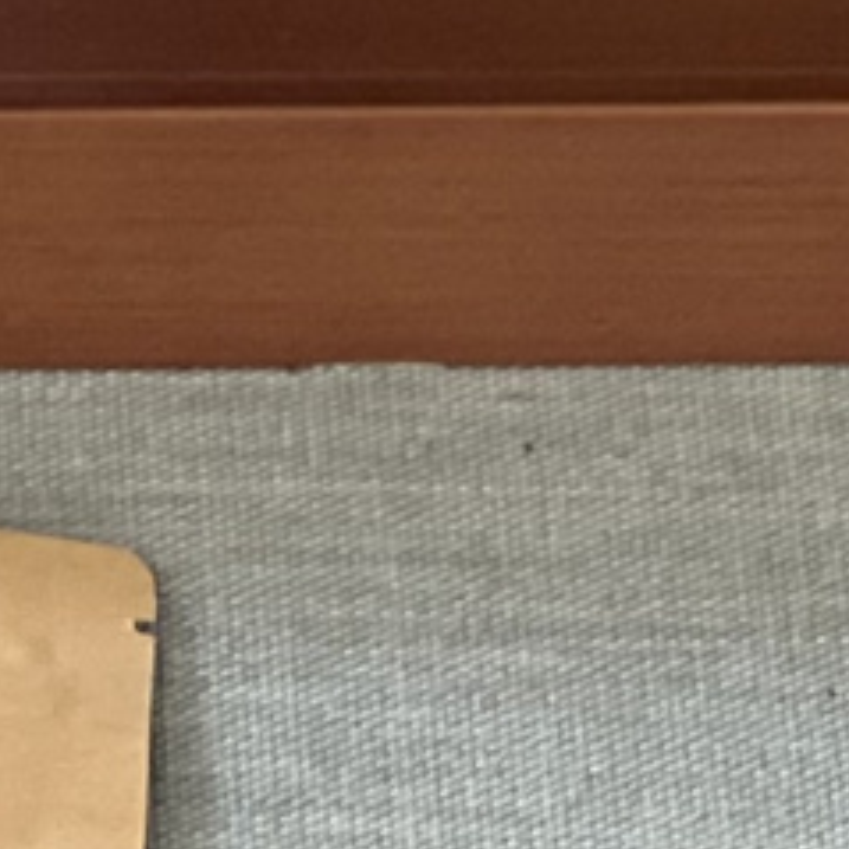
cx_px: 274
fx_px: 15622
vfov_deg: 3.1
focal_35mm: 563
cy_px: -133
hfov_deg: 3.1
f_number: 2.8
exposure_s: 1/40
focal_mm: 9
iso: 250
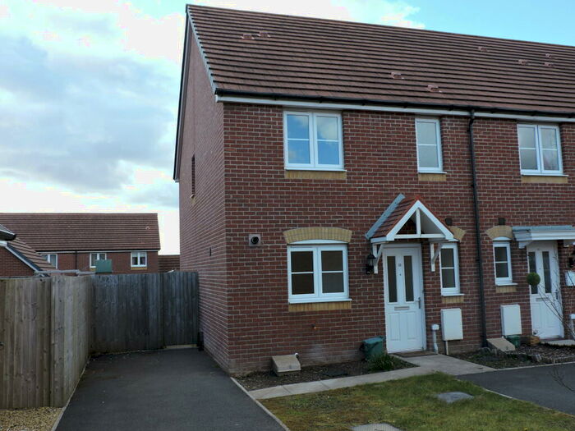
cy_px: 216
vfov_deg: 42.9
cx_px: 288
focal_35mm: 33
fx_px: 548
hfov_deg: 55.4
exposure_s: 1/320
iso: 100
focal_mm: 5.9
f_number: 3.2
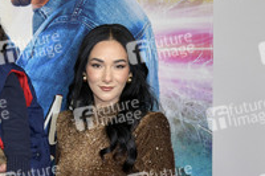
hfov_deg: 24.4
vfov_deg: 17.1
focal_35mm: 79
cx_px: -7
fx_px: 581
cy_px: 148
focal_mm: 35
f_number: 9
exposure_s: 1/250
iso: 1600
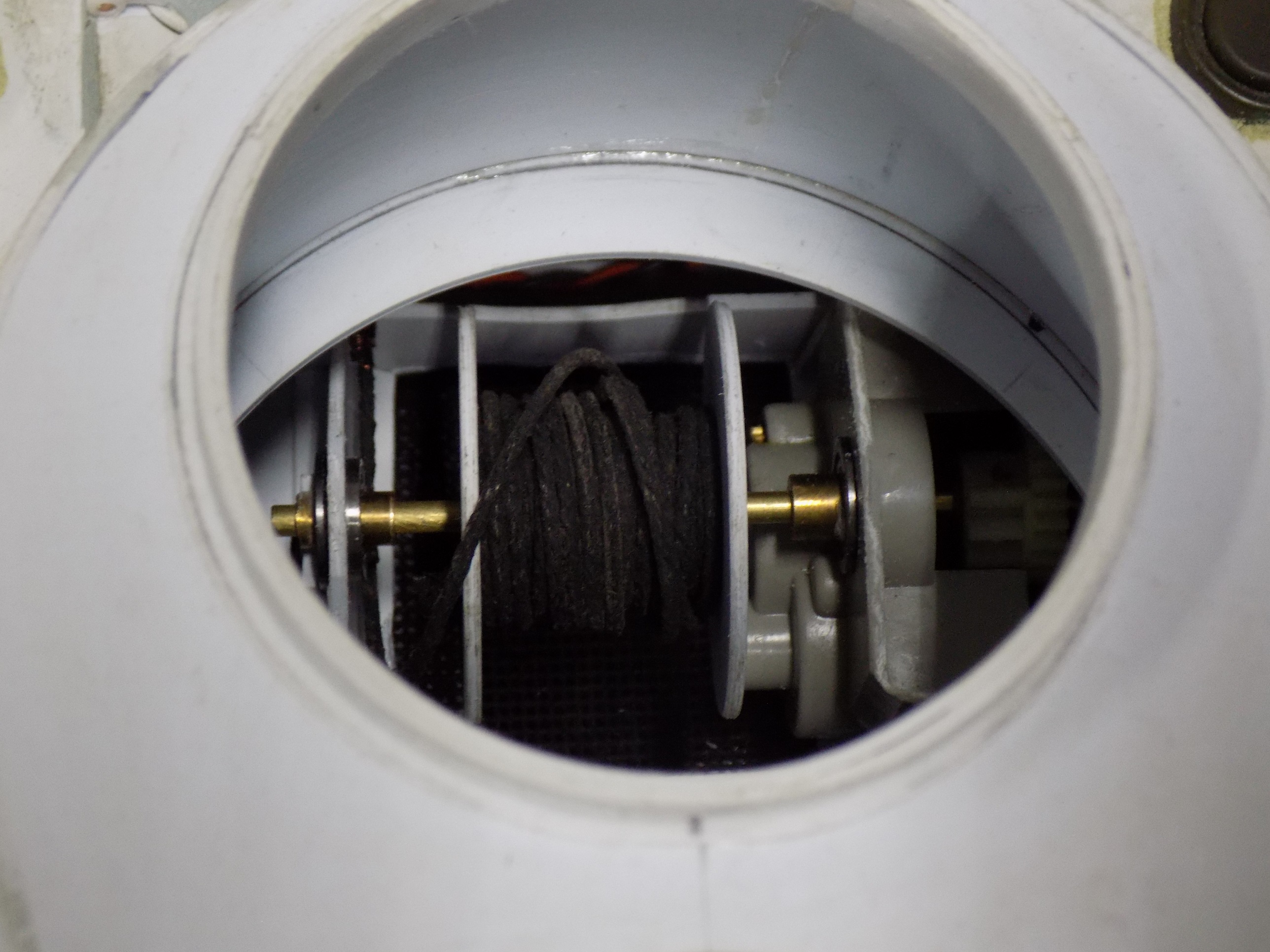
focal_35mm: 78
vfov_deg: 18.9
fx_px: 2862
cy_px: 476
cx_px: 635
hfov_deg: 25.0
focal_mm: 13.9
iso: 320
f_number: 4.3
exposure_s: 1/30
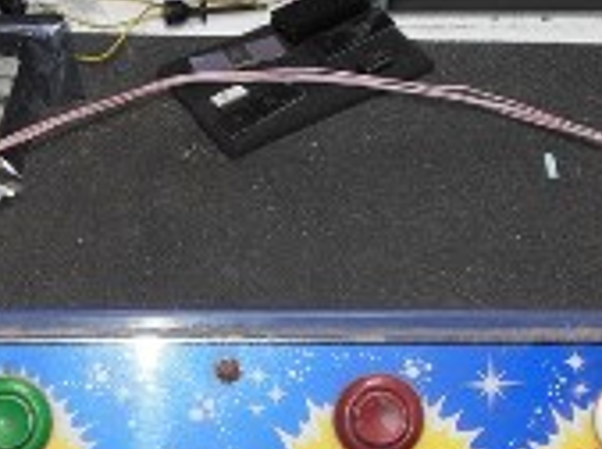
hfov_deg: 19.5
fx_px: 1753
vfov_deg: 14.4
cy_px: 410
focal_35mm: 101
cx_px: 242
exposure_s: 1/30
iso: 200
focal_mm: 6.8
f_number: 3.6
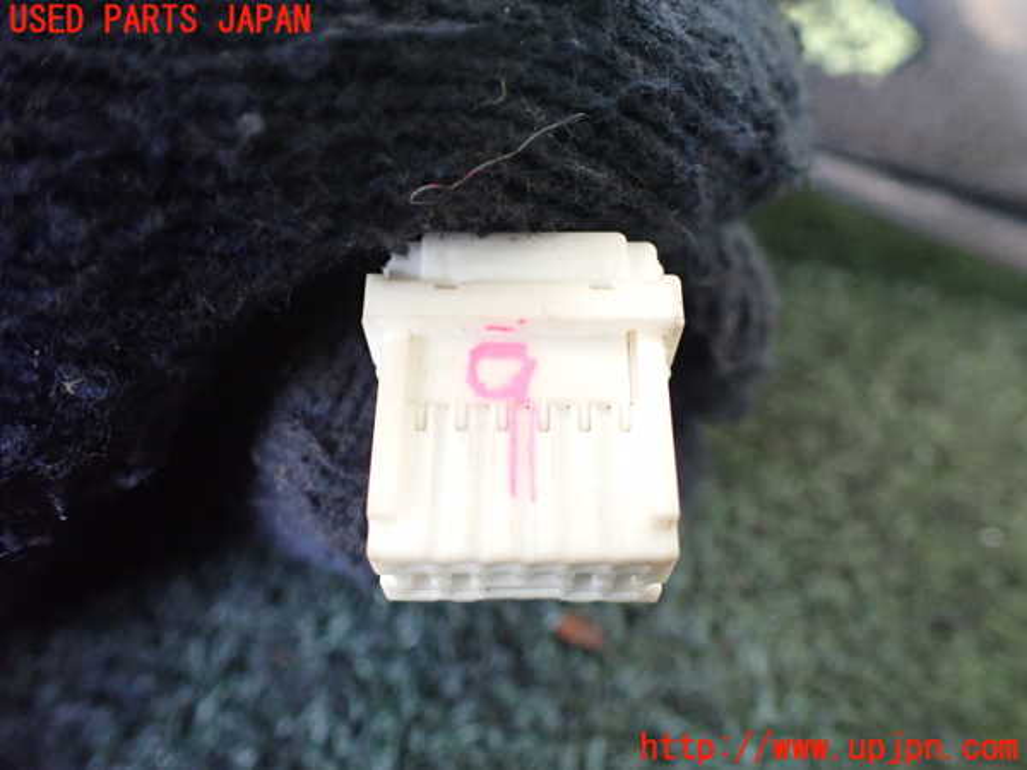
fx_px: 890
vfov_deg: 46.8
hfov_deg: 60.0
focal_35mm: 30
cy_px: 385
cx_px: 514
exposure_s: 1/50
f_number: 2.3
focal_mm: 5.4
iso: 800
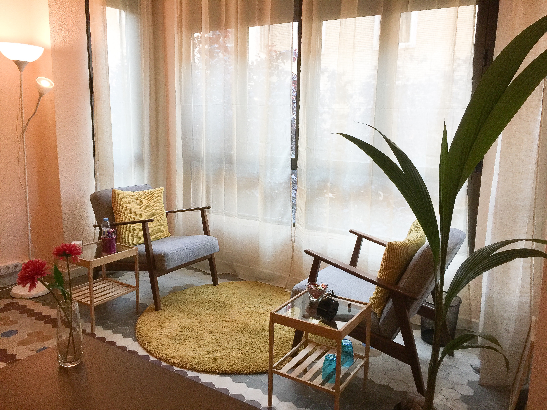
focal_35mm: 29
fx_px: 458
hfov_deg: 61.7
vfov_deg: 48.2
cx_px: 274
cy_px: 205
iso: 64
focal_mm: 4.15
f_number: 2.2
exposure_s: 1/33
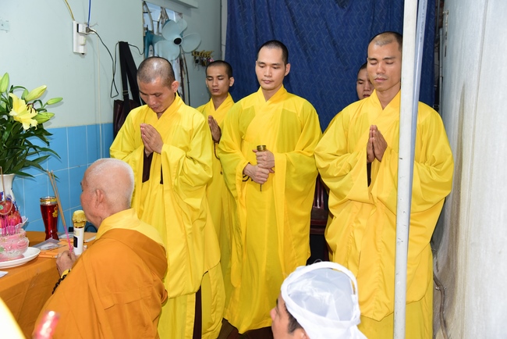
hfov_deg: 50.7
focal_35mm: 38
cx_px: 254
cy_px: 170
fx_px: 535
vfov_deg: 35.1
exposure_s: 1/60
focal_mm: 38
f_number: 4.5
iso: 1000
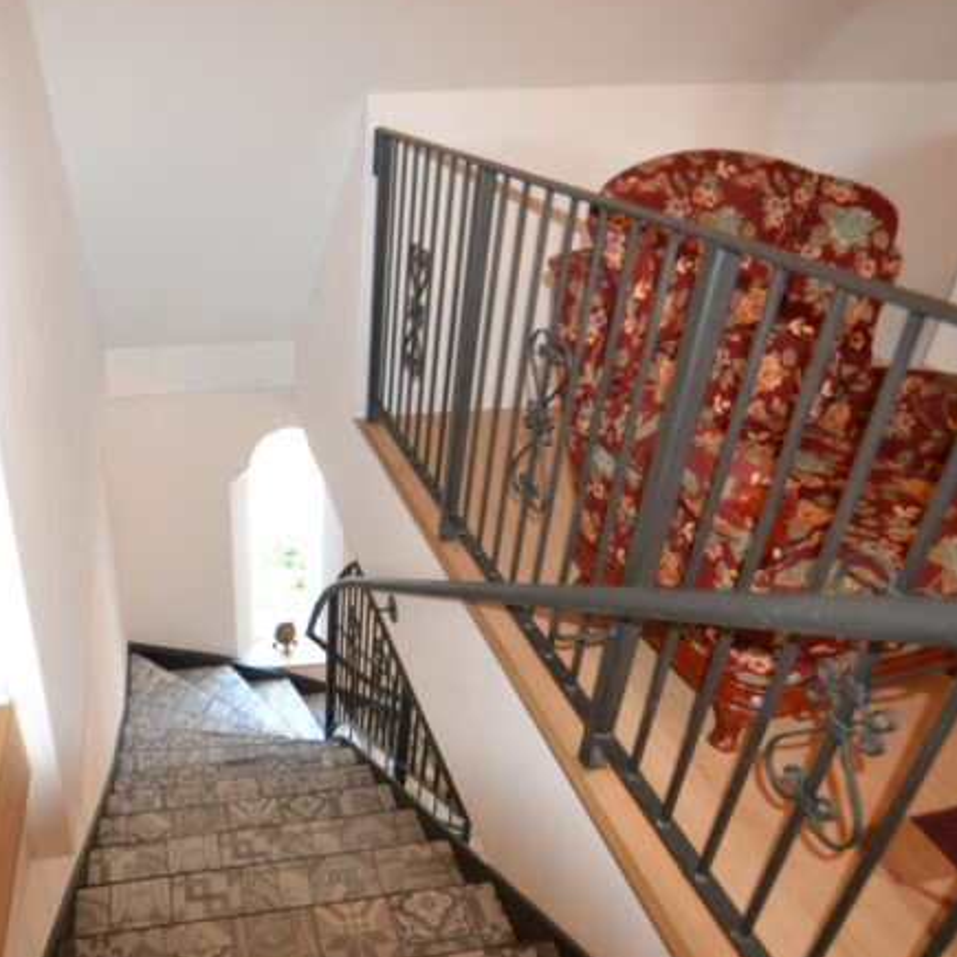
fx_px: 774
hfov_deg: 60.9
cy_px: 464
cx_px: 273
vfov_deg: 63.4
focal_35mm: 25
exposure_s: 1/60
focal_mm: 11
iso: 1400
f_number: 3.5
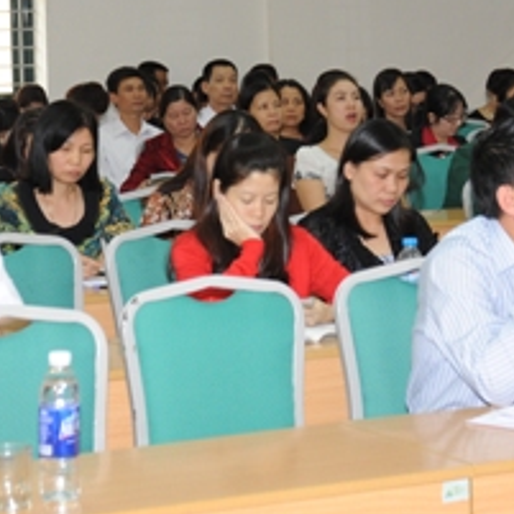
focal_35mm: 131
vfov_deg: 13.2
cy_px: 58
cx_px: 239
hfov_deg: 13.3
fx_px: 2201
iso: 1600
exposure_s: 1/60
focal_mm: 50
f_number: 5.6
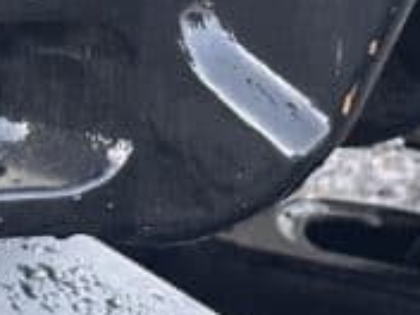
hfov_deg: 8.0
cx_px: -48
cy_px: -276
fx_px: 2985
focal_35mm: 246
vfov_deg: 5.9
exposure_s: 1/59
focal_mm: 6.86
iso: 250
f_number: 1.78
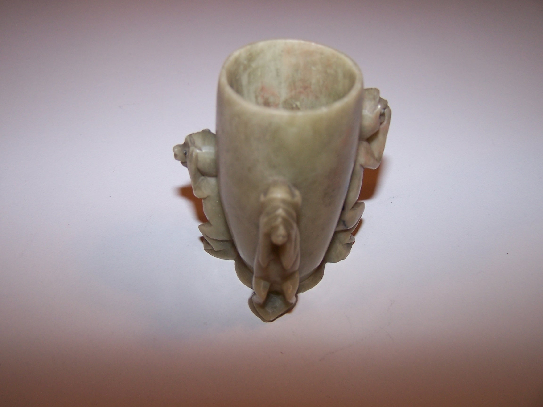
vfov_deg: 37.7
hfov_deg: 49.0
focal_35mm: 38
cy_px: 204
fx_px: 596
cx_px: 272
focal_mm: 6.3
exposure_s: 1/60
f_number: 2.8
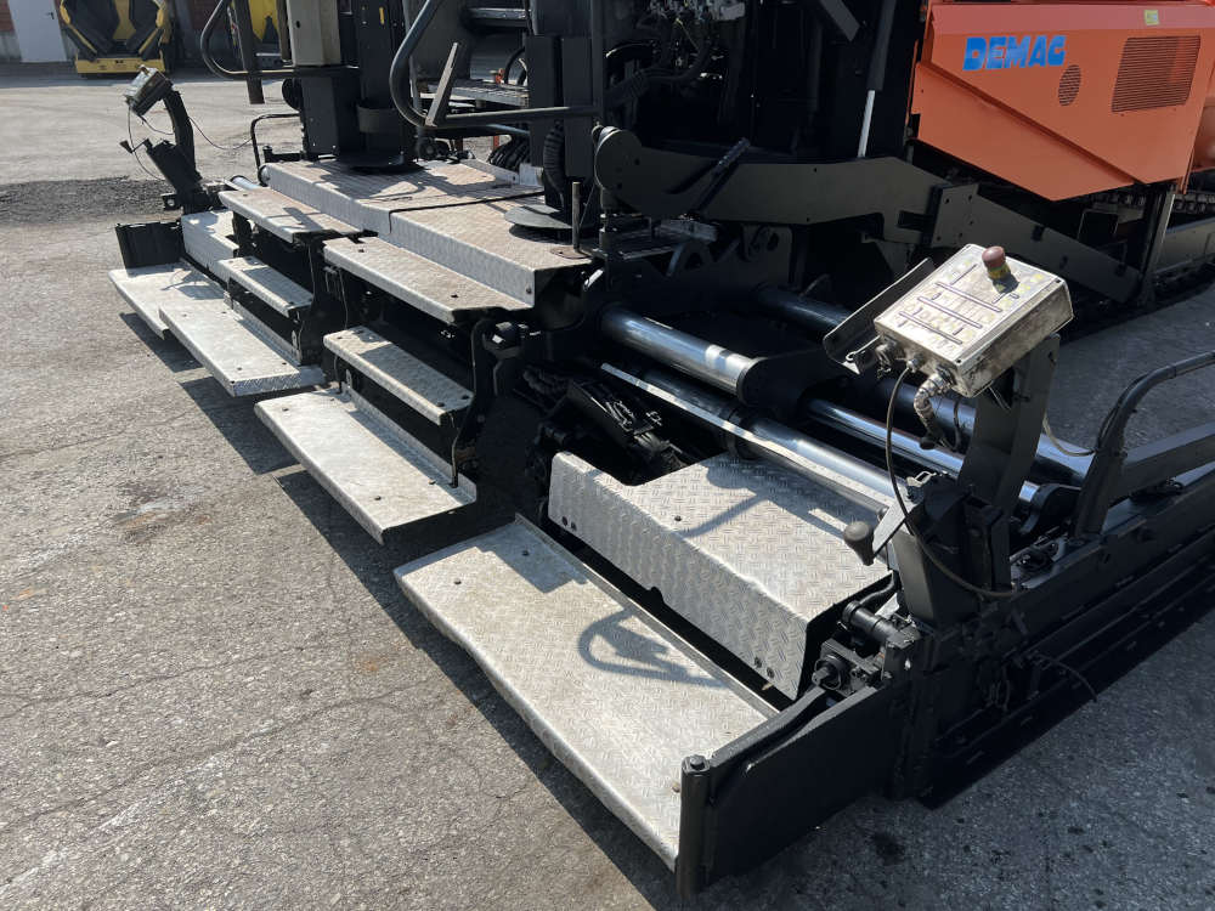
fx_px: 913
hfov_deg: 67.3
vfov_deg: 53.1
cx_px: 608
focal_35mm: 26
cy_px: 456
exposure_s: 1/4831
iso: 50
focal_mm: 5.7
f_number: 1.5
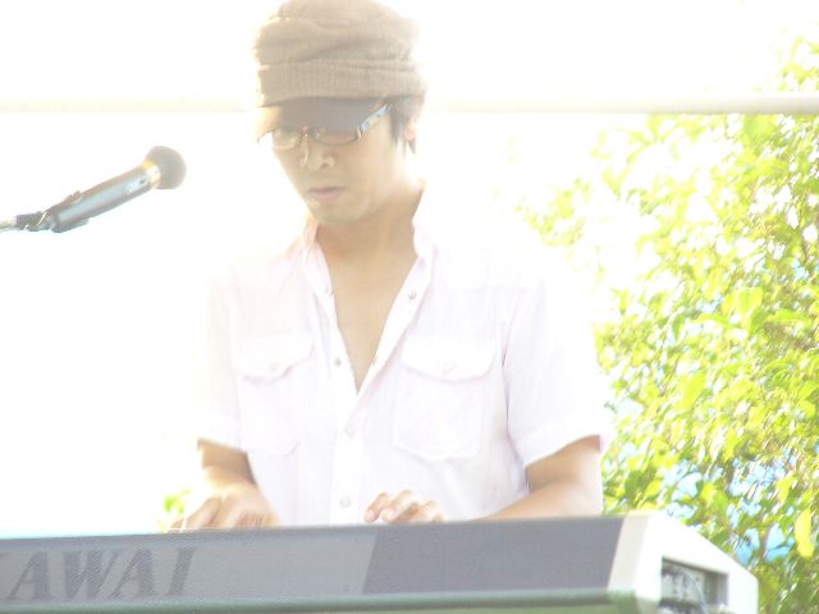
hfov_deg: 6.3
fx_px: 7476
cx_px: 410
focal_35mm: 316
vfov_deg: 4.7
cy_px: 307
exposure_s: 1/30
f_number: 2.8
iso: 100
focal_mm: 52.5
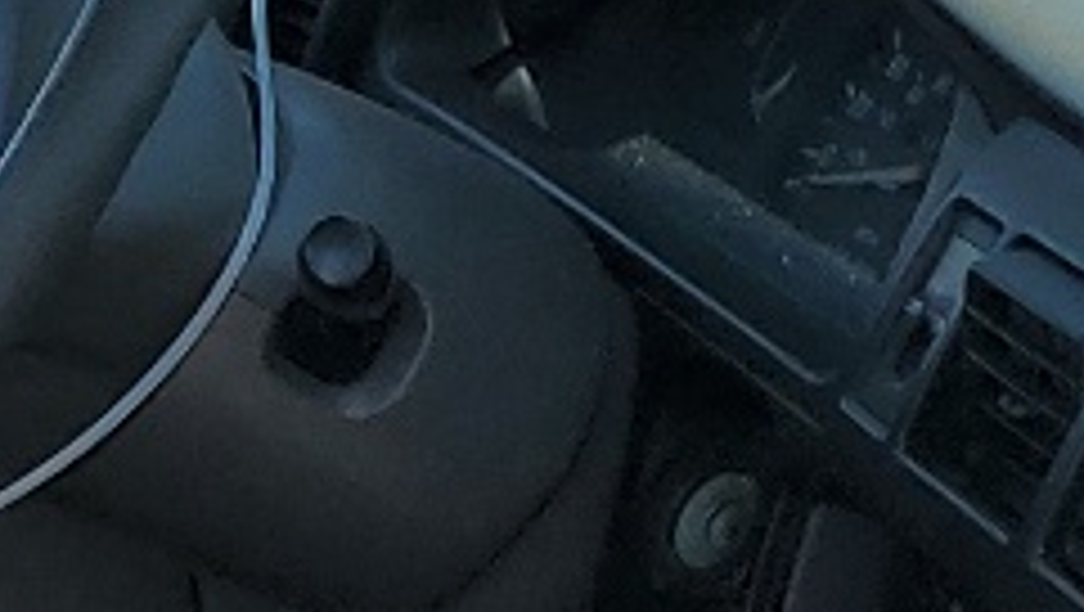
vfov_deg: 6.2
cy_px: 1418
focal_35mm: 188
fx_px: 5408
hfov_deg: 10.1
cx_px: -1489
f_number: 1.5
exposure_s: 1/2500
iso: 50
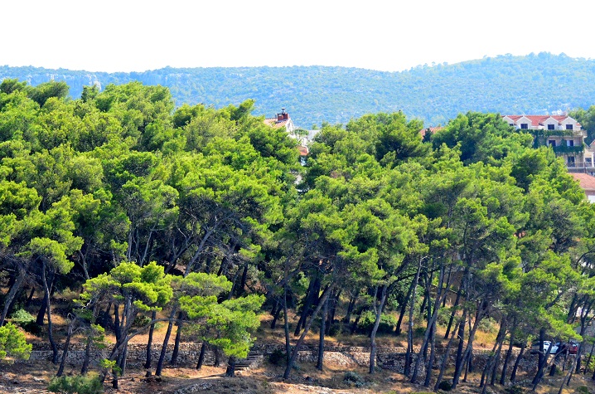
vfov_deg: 9.3
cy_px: 253
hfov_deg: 14.1
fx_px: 2407
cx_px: 270
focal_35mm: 146
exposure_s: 1/8000
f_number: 4.5
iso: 3200
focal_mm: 70
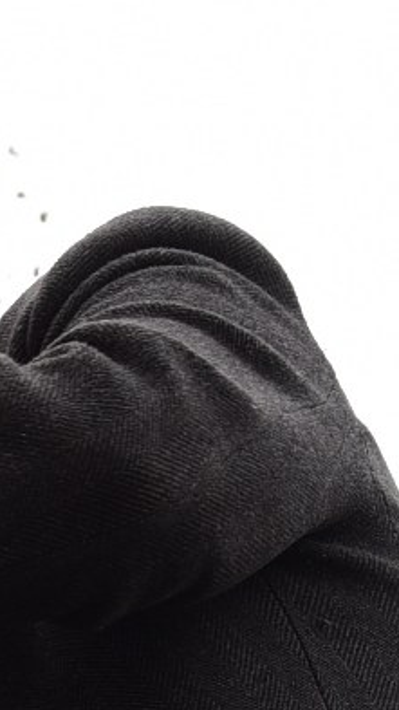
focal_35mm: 243
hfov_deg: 4.8
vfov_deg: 8.5
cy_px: 1294
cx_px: -755
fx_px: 4571
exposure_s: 1/200
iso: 160
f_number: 6.3
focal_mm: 38
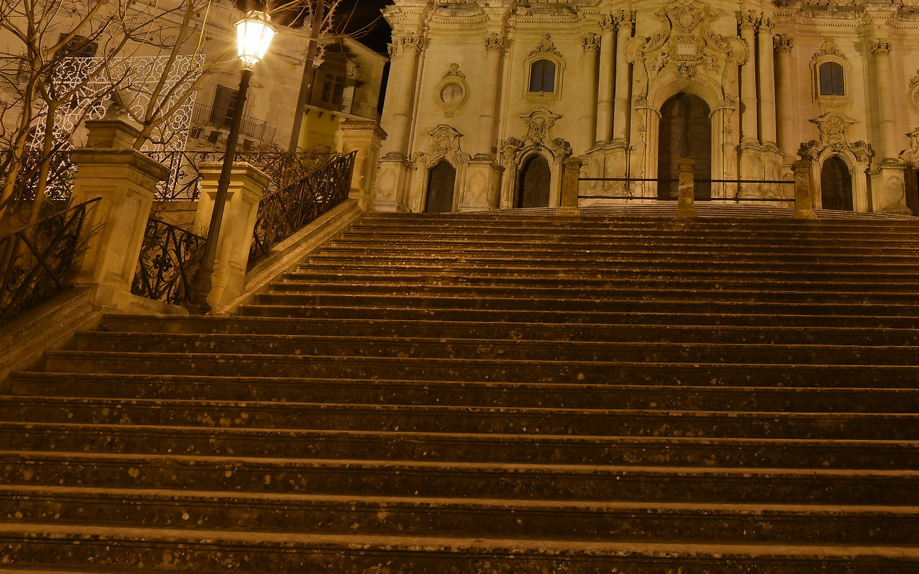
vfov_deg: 35.6
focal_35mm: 34
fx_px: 851
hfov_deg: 54.6
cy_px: 89
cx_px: 666
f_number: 13
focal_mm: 12
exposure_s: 8
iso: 100
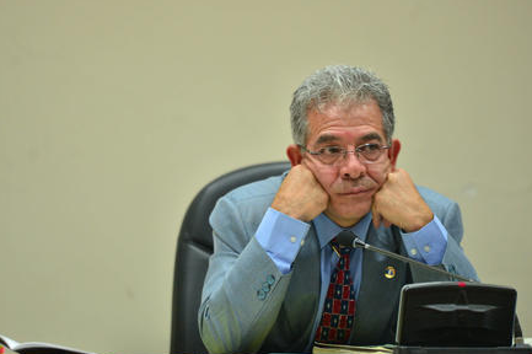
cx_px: 244
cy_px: 162
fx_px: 3411
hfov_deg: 8.9
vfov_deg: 5.9
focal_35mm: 231
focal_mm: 200
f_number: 2.8
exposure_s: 1/250
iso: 1600
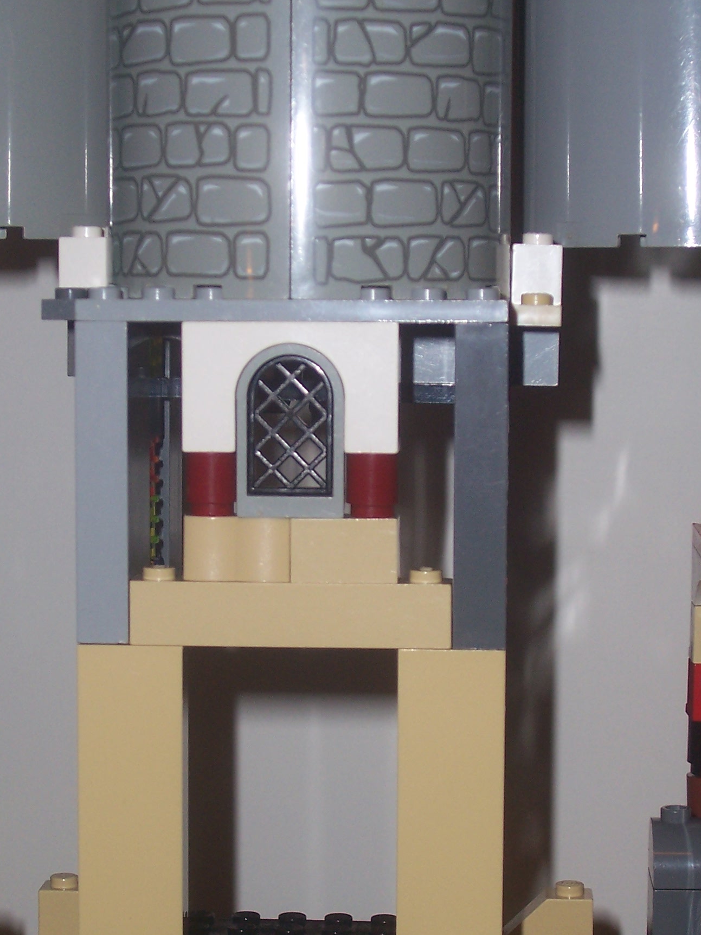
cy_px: 496
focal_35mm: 98
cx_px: 308
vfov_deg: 20.0
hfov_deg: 15.1
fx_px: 2646
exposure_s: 1/90
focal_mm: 10.8
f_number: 4
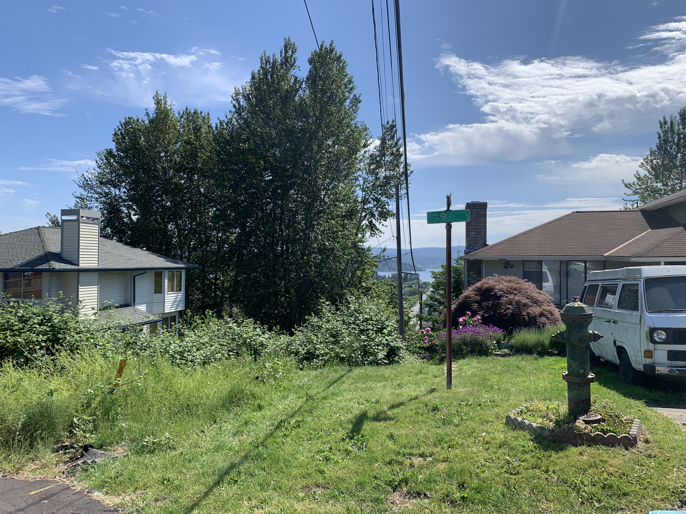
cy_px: 257
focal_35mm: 26
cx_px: 343
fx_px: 515
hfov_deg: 67.3
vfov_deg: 53.1
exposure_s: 1/2833
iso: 25
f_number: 1.8
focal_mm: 4.25
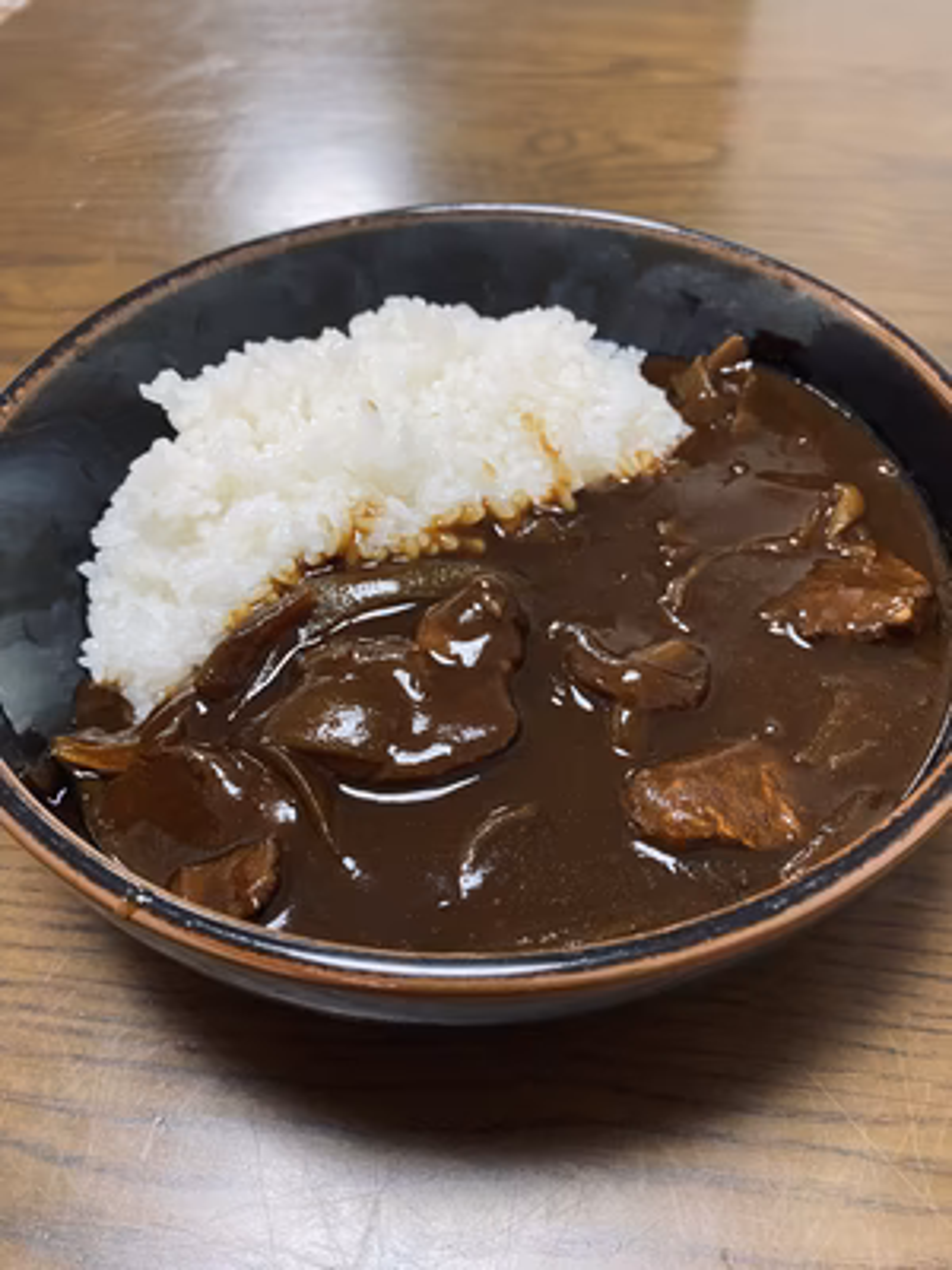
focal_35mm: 26
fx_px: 953
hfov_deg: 53.1
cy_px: 635
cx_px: 476
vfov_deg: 67.3
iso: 200
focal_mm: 4.25
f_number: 1.8
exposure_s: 1/60
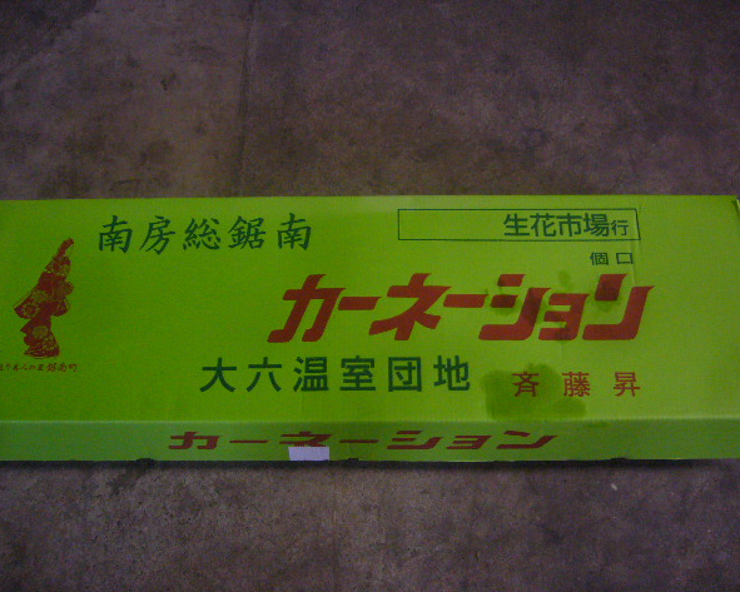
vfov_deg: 40.1
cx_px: 367
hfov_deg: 49.1
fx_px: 810
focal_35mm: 37
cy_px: 293
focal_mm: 5.8
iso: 200
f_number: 2.8
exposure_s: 1/8
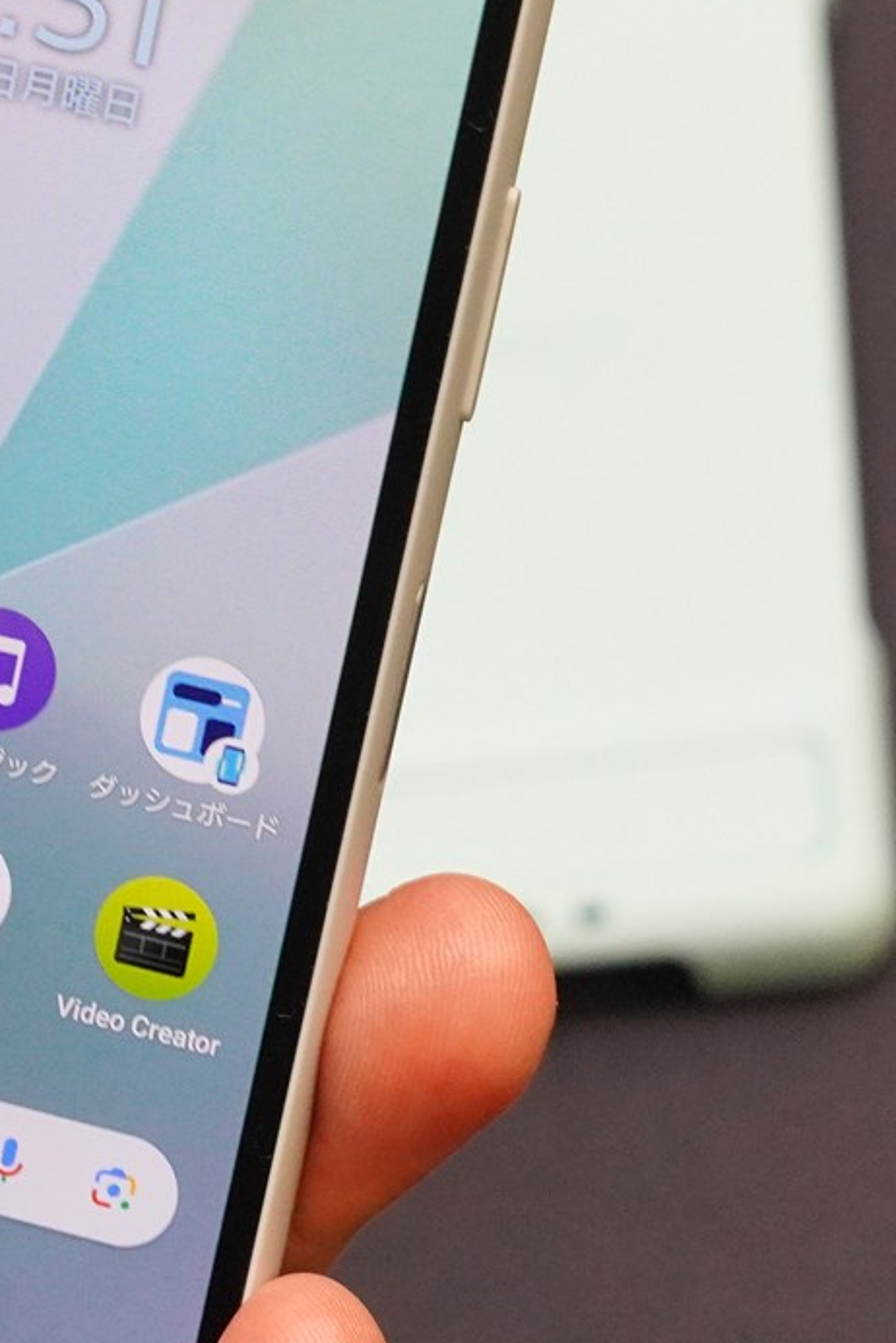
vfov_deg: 11.1
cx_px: -376
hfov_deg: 7.3
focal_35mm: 185
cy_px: 565
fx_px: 6918
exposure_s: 1/100
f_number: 7.1
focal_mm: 44.6
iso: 1250
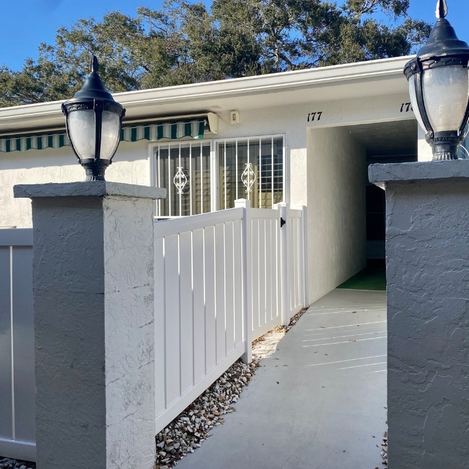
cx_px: 249
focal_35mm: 31
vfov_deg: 52.5
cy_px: 235
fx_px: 475
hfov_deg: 52.5
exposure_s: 1/1866
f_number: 1.8
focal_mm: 4.25
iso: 32
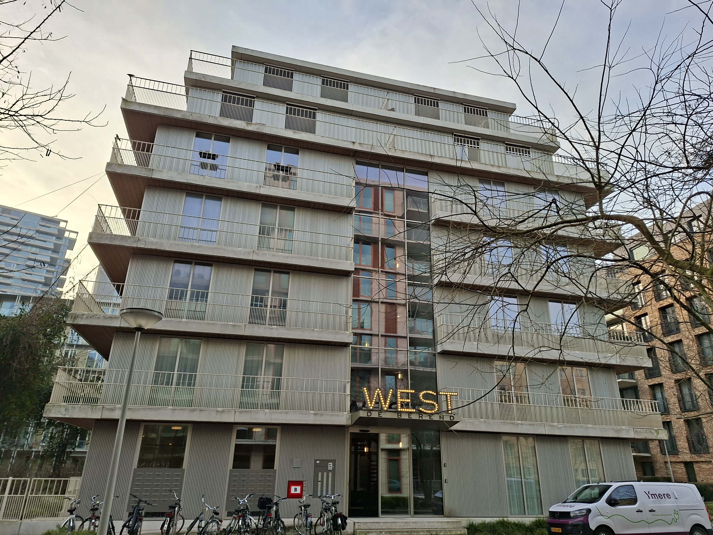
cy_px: 268
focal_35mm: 23
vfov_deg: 58.9
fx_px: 474
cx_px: 356
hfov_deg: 73.9
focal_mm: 5.5
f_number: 1.8
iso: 50
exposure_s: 1/666
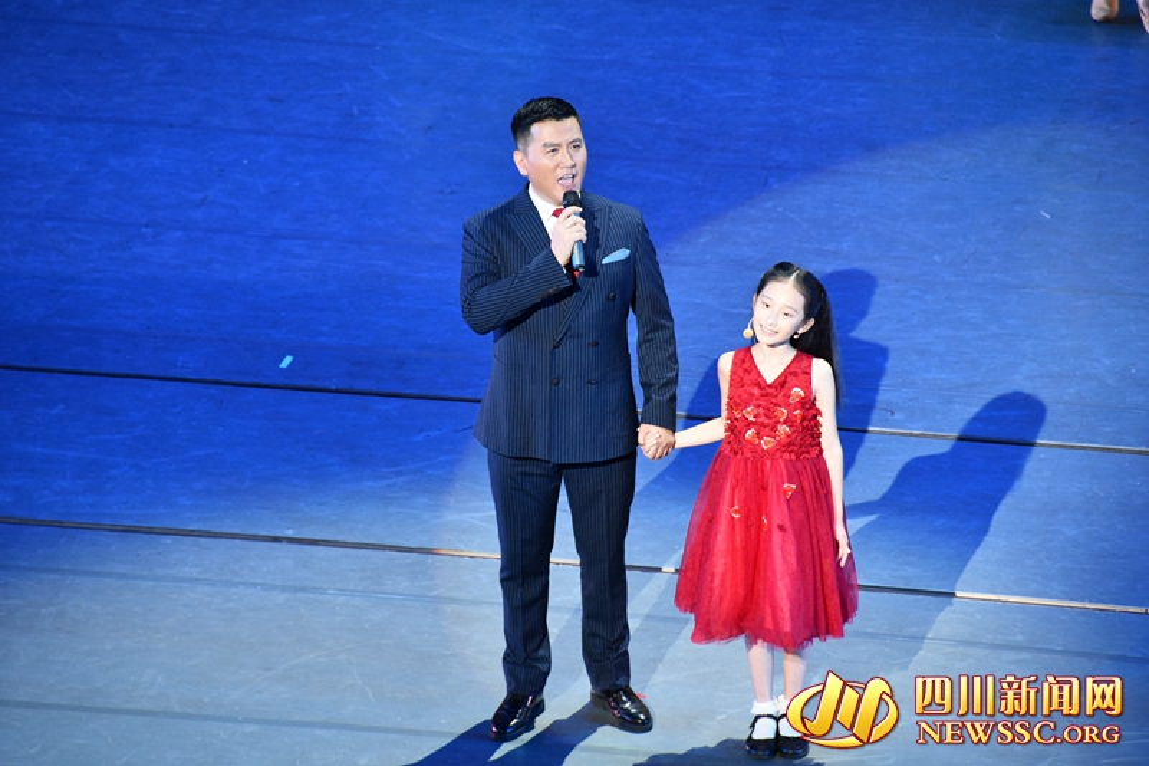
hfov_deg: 6.9
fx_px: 9572
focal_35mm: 300
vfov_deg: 4.6
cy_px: 383
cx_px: 574
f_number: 5.6
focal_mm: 200
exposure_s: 1/250
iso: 1600
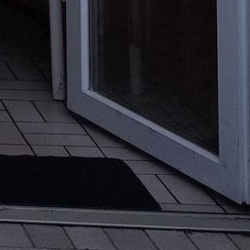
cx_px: -420
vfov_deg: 9.8
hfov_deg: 9.4
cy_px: -337
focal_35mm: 159
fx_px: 1299
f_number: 1.65
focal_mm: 6.14
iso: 50
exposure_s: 1/1139
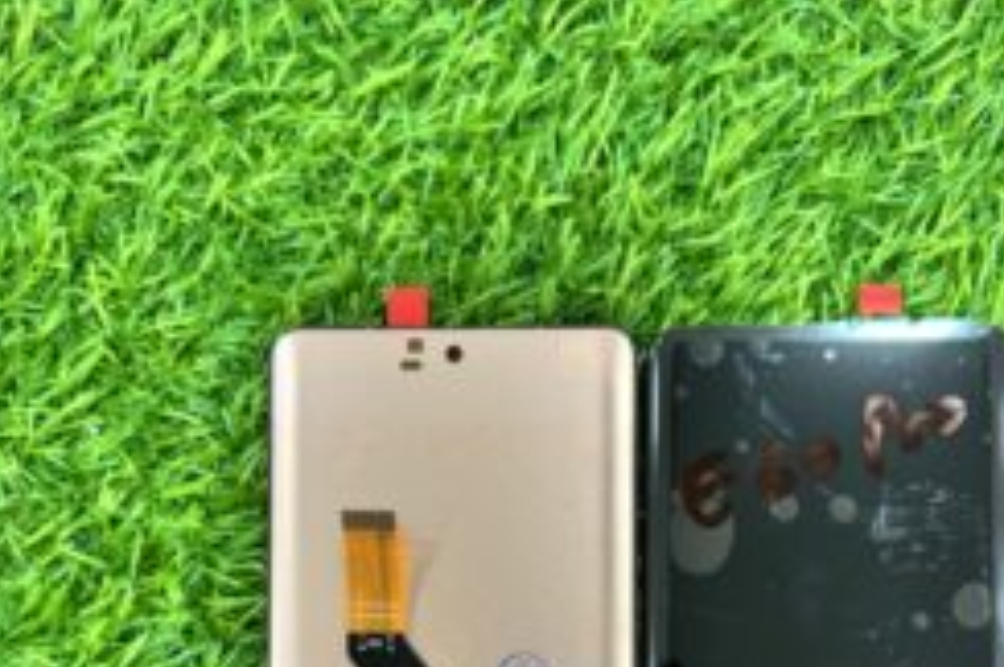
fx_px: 1142
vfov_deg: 30.0
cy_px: 688
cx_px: 588
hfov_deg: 47.3
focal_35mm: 41
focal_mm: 6.76
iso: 160
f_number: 1.78
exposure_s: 1/50
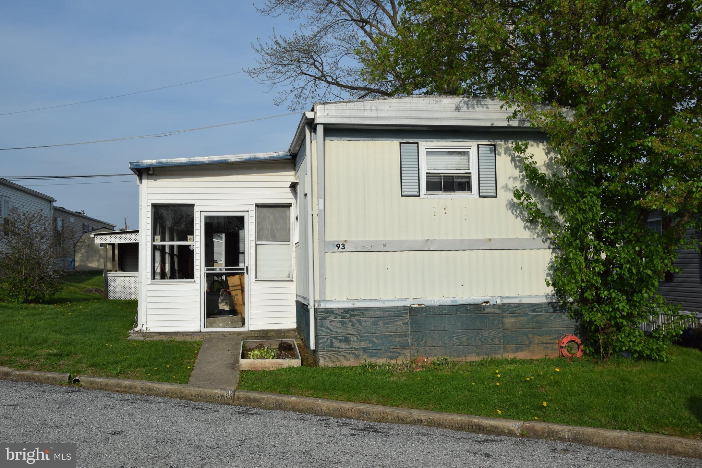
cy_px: 234
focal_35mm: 36
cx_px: 351
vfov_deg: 36.9
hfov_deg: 53.1
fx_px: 702
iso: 200
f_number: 10
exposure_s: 1/400
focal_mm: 24
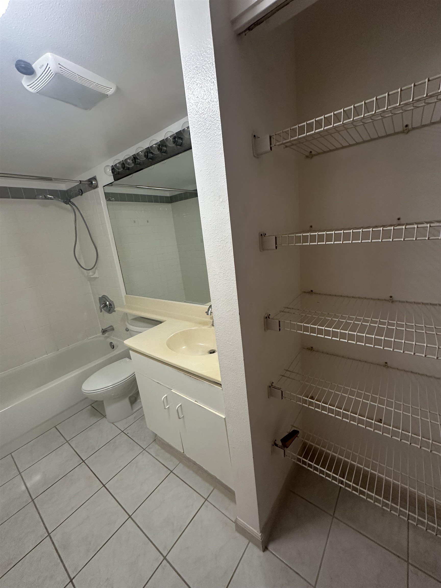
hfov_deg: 85.7
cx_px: 220
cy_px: 294
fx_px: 238
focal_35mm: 14
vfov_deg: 102.1
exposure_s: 1/120
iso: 200
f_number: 2.2
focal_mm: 2.22
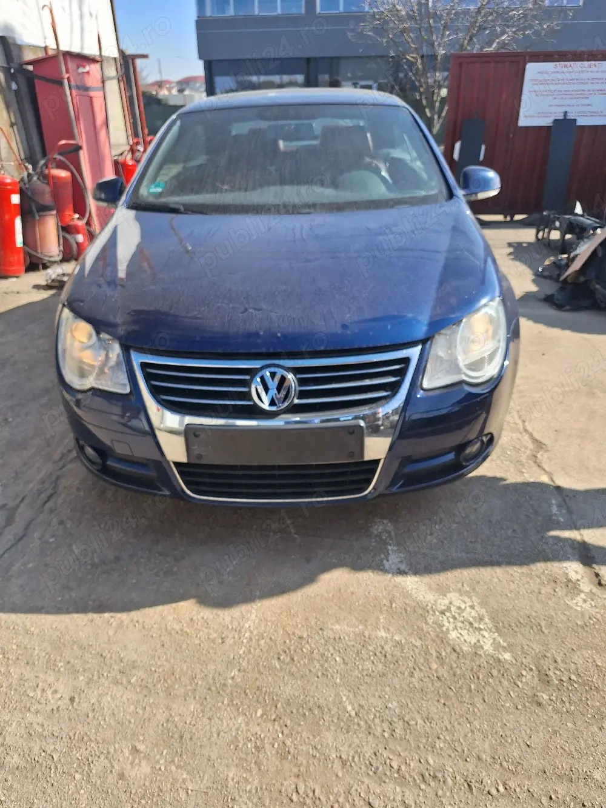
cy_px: 404
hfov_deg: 58.9
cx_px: 303
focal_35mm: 23
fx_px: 537
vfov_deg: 73.9
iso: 40
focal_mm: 5.54
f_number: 1.8
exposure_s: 1/2000
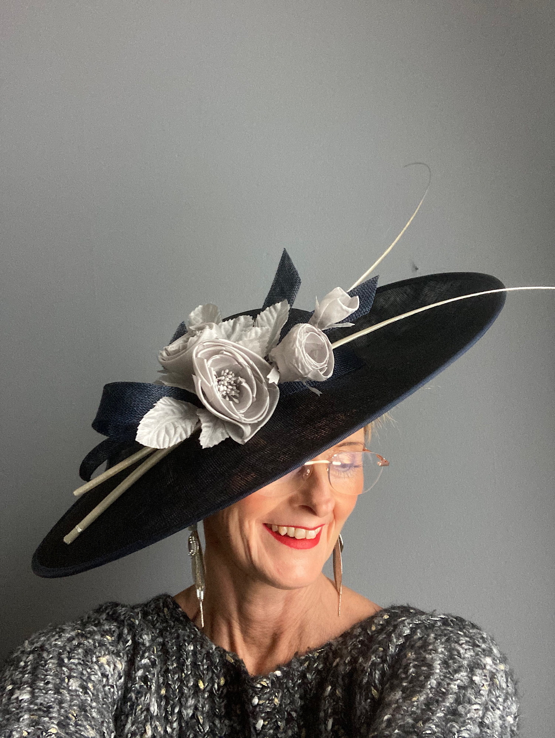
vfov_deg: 56.8
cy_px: 369
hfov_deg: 44.2
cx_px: 278
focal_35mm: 32
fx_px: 683
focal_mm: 2.87
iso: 320
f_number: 2.2
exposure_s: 1/40
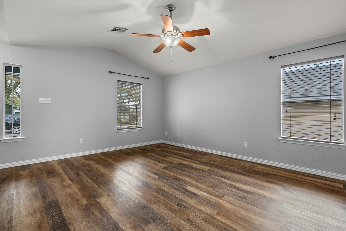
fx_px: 154
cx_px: 173
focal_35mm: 16
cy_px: 116
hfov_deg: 96.7
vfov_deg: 73.7
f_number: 8
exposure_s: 1/5
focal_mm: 16
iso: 400
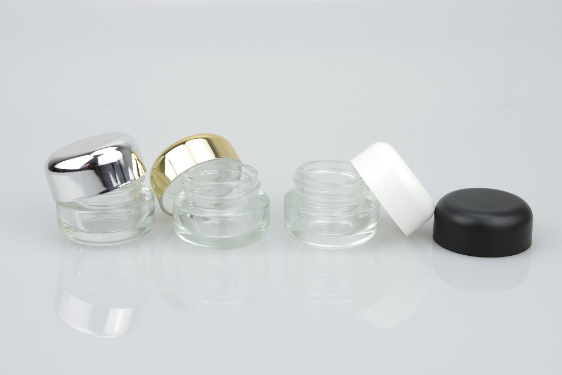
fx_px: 812
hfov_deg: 38.2
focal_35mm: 52
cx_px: 281
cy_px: 188
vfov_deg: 26.0
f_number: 4
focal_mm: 35
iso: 100
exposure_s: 1/50
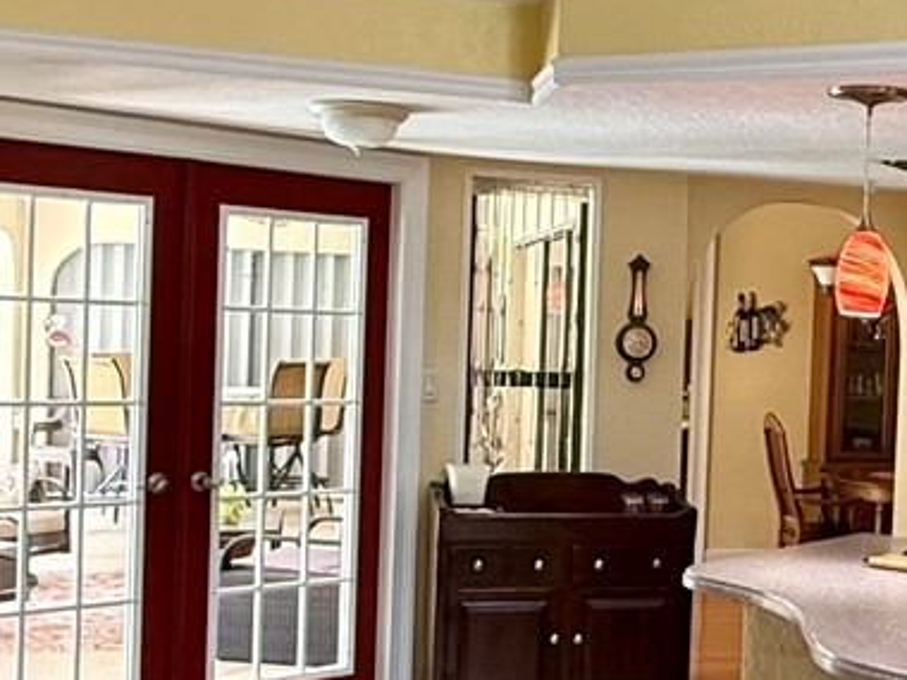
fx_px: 1546
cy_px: 377
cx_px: 878
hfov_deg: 30.7
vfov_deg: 24.8
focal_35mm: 59
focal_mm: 2.22
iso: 250
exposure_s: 1/99
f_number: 2.2
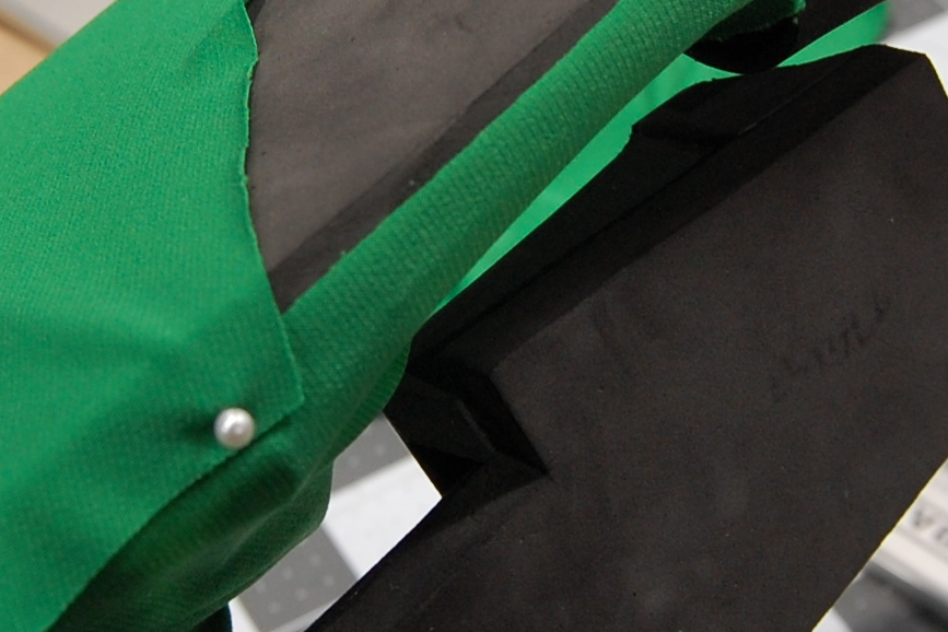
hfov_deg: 19.6
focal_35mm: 104
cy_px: 187
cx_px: 400
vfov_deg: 13.1
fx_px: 2738
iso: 400
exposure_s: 1/80
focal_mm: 20
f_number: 4.5
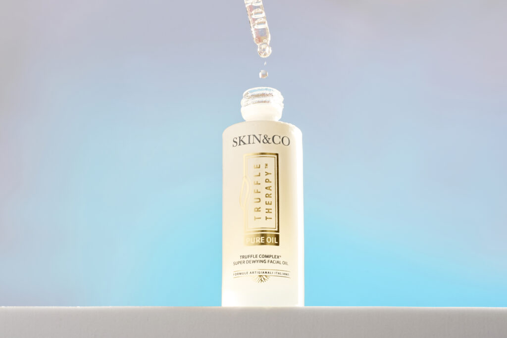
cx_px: 254
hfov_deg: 19.5
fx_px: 1479
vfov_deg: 13.0
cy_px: 169
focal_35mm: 105
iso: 200
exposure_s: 1/160
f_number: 16
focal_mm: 105
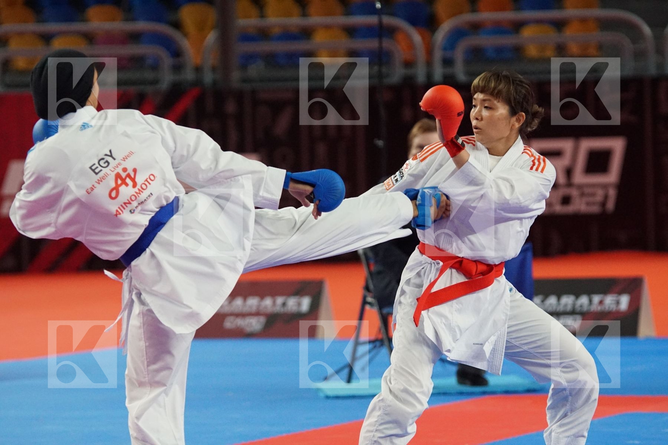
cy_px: 222
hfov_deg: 10.2
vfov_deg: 6.8
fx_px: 3757
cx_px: 334
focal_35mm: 202
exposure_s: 1/2000
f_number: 2.8
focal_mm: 135
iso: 3200
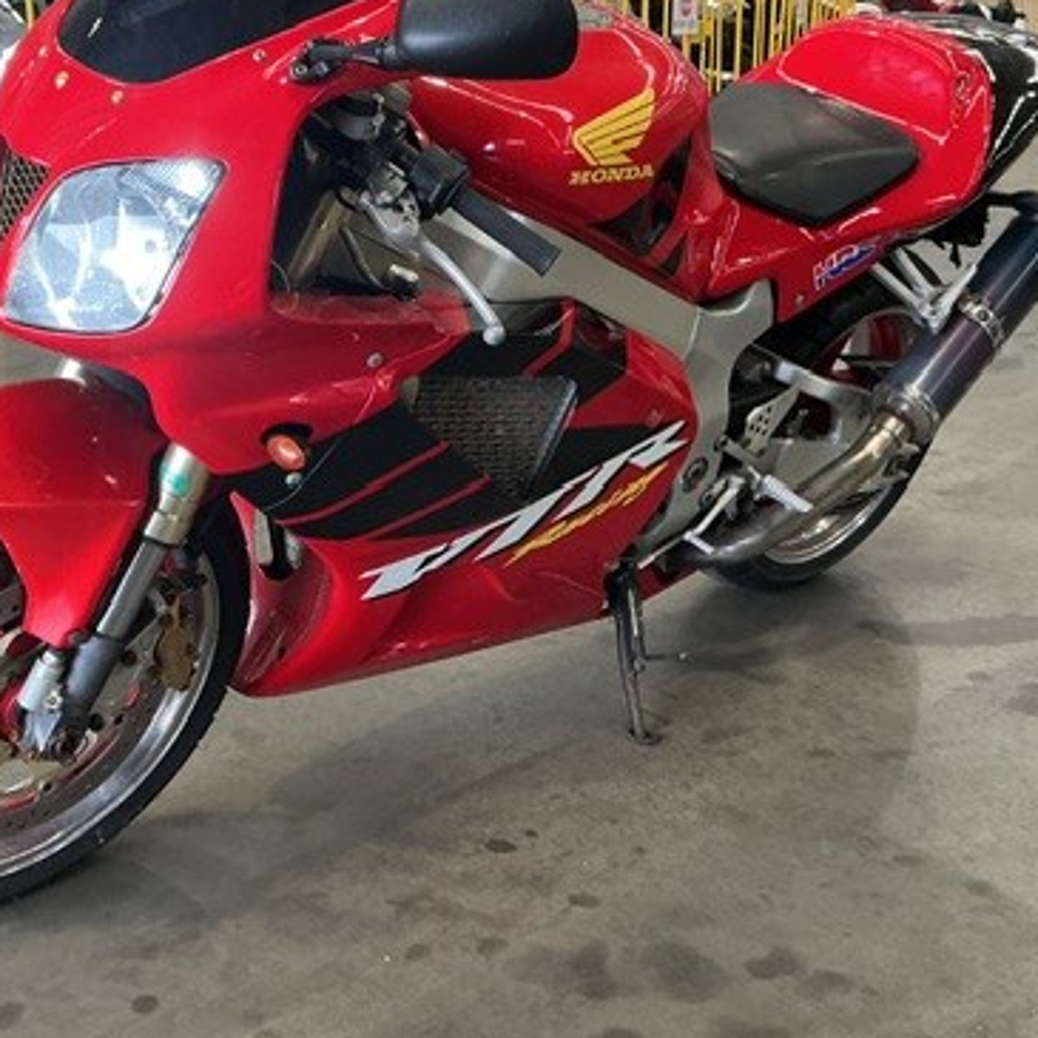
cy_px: 373
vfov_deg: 37.3
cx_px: 401
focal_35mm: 45
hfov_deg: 37.4
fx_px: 1527
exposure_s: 1/60
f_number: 1.8
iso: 160
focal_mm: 3
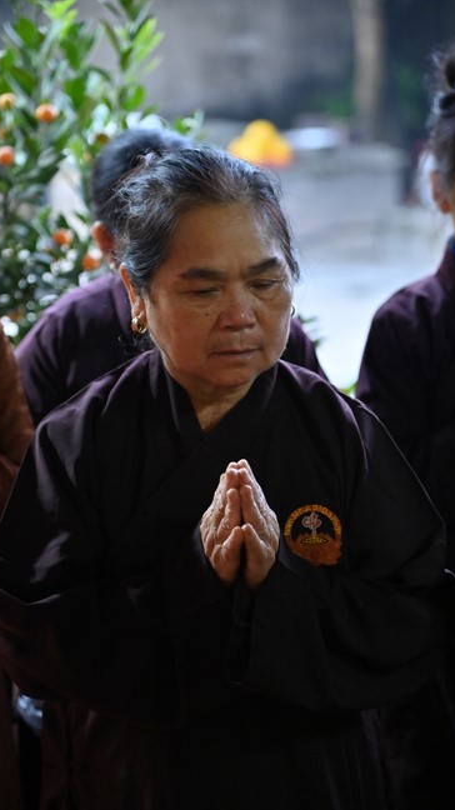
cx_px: 190
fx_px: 2705
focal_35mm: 126
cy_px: 405
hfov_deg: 9.6
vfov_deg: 17.0
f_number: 4
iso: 3200
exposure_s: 1/60
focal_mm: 120
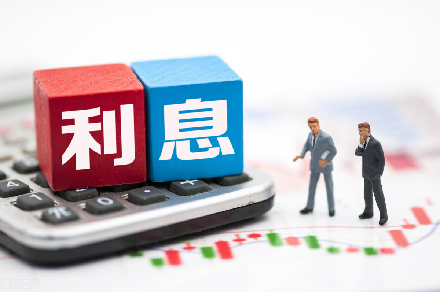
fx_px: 1923
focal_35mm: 158
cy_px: 146
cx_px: 220
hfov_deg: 13.1
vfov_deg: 8.7
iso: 200
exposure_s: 1/500
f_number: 3.2
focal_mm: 105
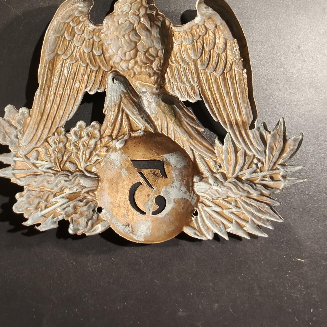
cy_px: 152
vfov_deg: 57.2
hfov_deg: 57.3
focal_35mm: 28
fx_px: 299
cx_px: 159
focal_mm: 2.32
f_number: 2
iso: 160
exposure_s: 1/50
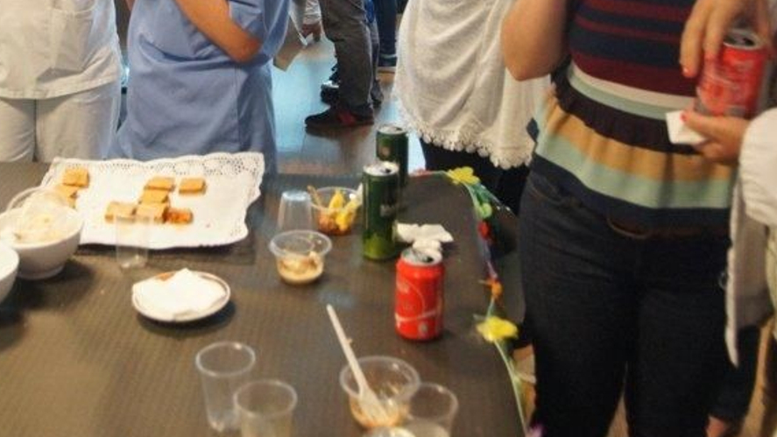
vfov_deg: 17.3
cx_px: 286
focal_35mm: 68
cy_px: -4
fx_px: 1401
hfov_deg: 30.8
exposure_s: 1/100
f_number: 4
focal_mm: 24
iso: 1600
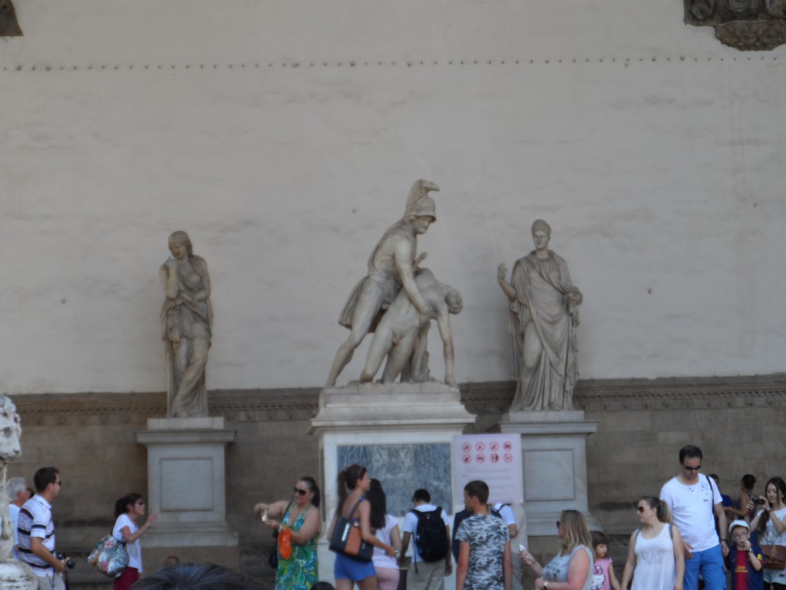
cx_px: 393
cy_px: 295
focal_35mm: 104
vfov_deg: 14.2
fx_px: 2361
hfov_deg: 18.9
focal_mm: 17
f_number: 4.6
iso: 80
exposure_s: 1/90
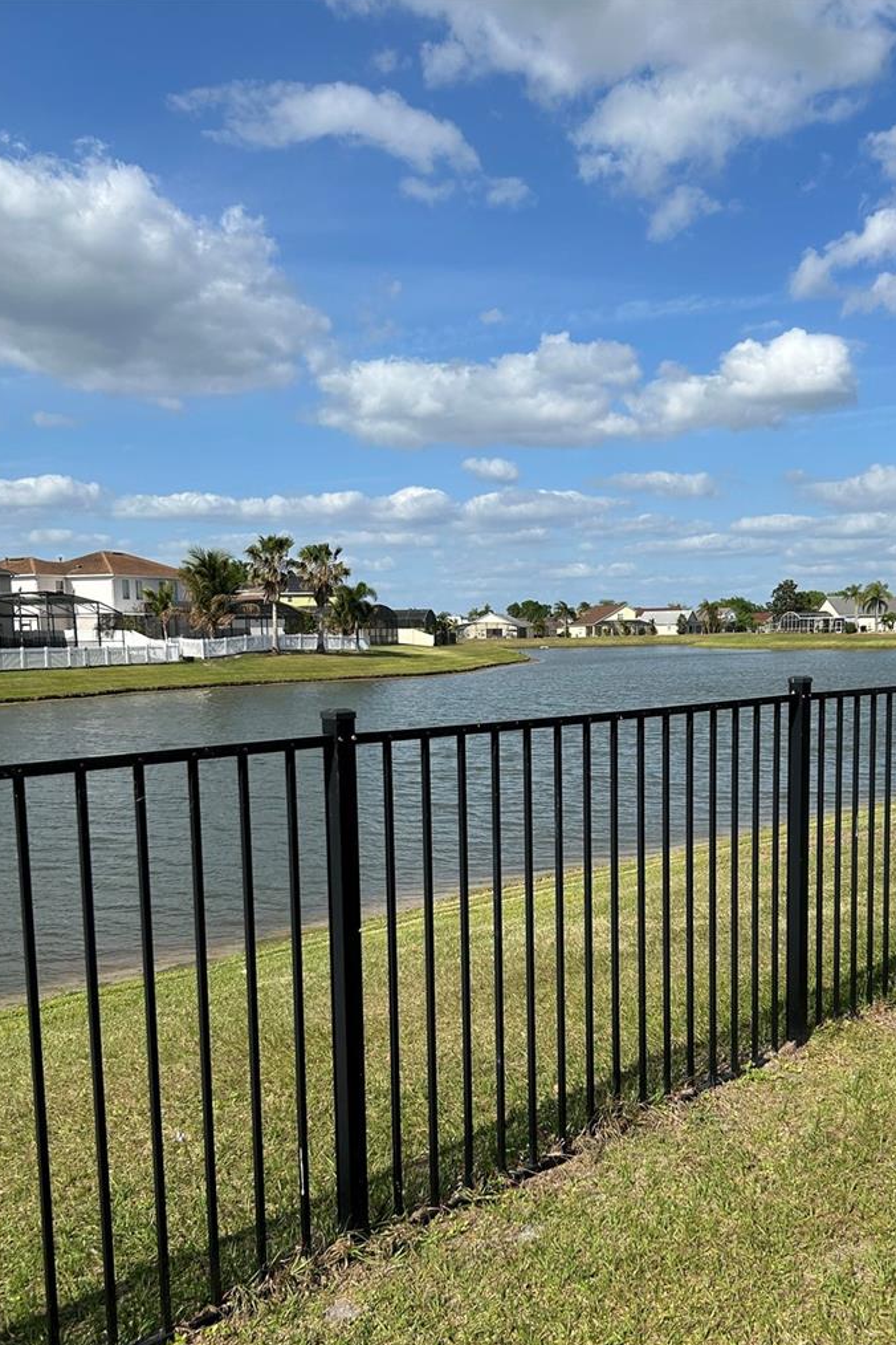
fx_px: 1195
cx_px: 542
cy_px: 792
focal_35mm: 32
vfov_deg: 58.3
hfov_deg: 40.9
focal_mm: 5.7
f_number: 1.5
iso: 50
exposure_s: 1/4831
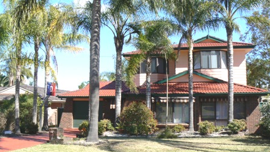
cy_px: 73
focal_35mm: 40
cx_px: 137
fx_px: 286
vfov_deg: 29.7
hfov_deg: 50.5
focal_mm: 6
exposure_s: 1/200
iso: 80
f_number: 5.6
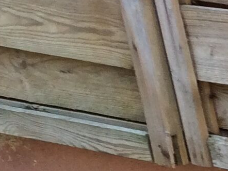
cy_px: 328
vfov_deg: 6.8
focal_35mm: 214
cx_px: 680
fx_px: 1410
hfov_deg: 8.0
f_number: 2.2
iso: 32
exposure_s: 1/119
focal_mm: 4.15
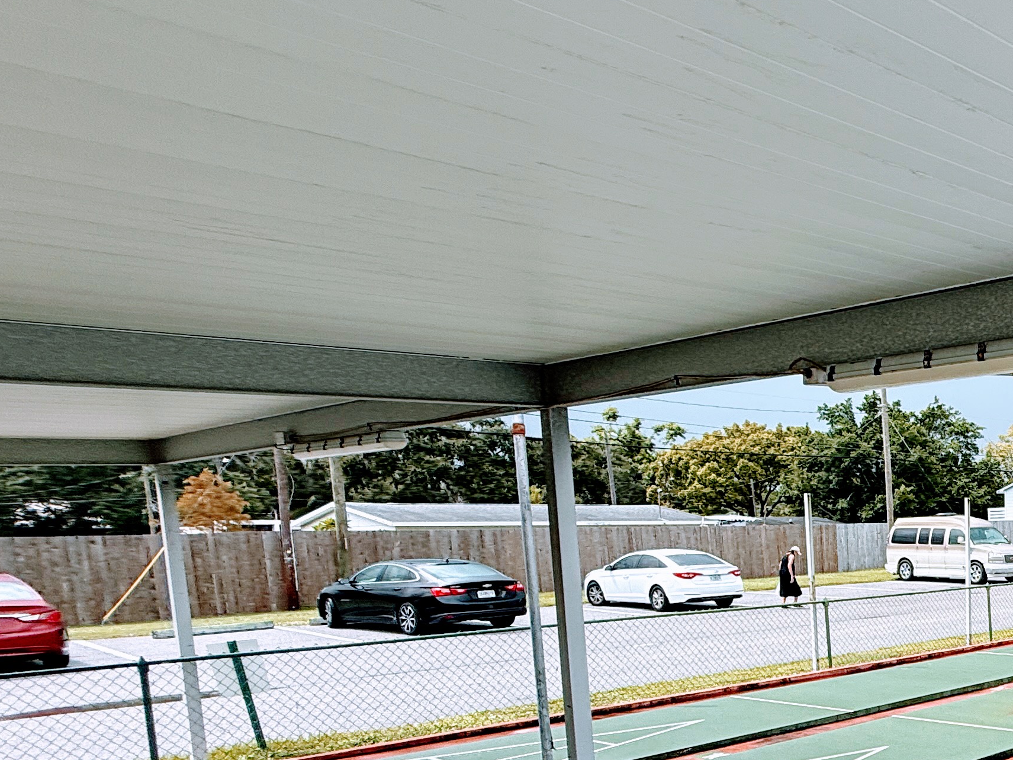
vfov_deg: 40.9
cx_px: 1188
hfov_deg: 40.6
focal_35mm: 33
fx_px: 966
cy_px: 621
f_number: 2.2
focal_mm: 2.22
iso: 50
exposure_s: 1/1125
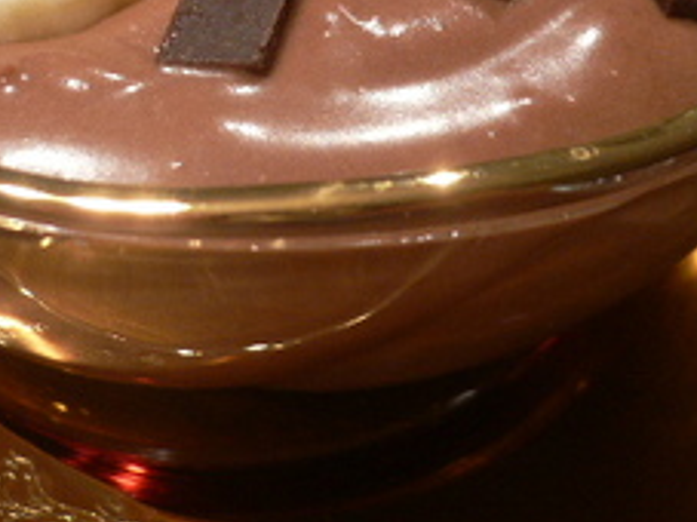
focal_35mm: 77
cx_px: 313
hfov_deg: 25.3
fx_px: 1550
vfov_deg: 18.6
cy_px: 5
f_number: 2.8
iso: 100
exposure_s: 1/25
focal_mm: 5.8
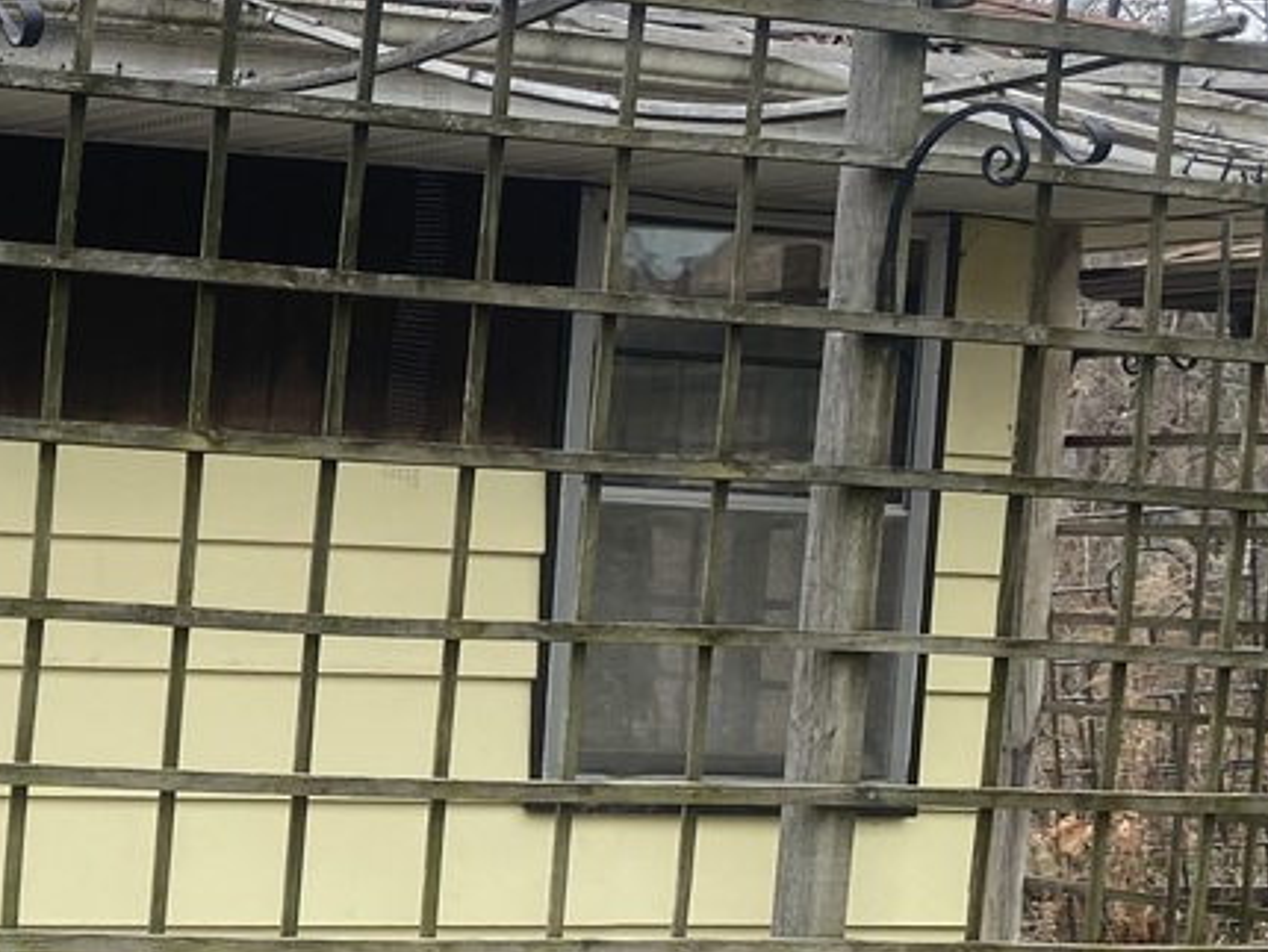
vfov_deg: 16.9
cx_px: -764
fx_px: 3189
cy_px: 740
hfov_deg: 19.0
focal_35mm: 87
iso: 32
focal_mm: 4.25
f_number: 1.8
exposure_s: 1/187
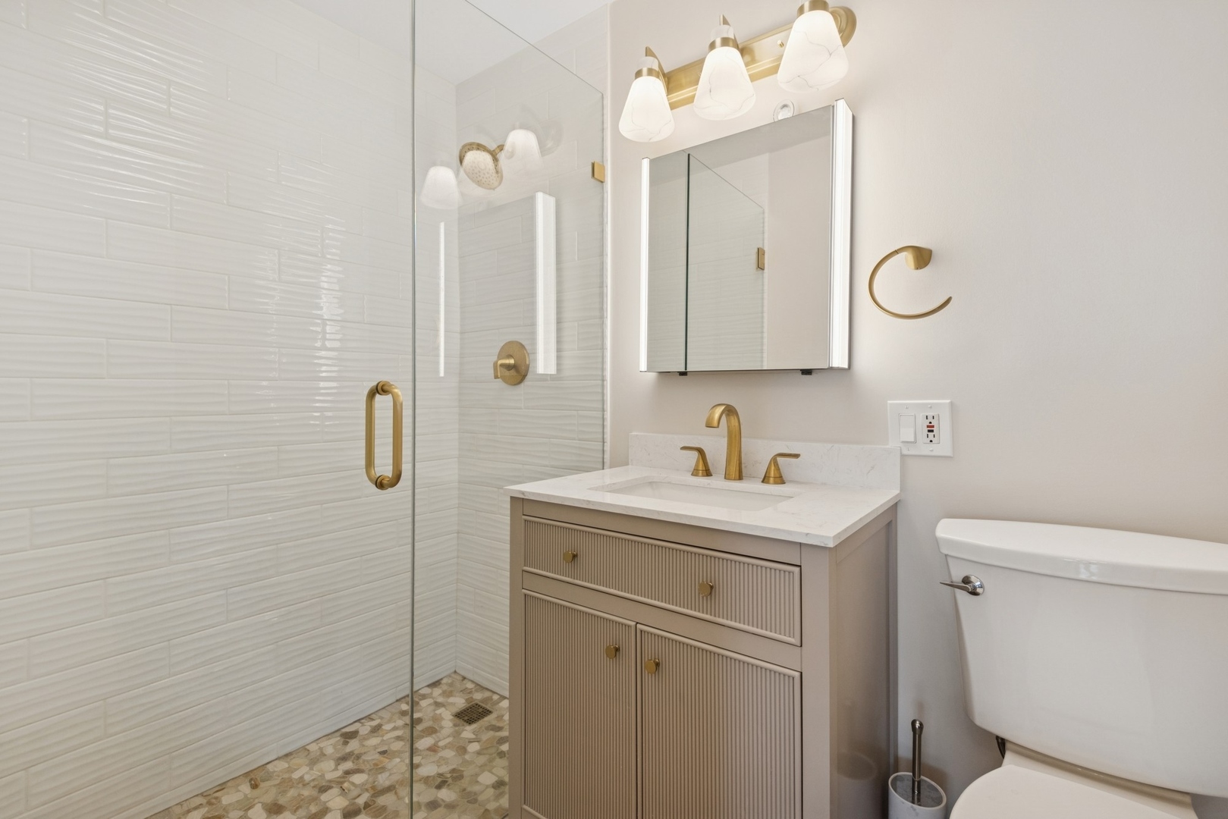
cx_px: 614
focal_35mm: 16
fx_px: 546
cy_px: 410
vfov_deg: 73.8
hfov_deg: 96.7
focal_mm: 16
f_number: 8
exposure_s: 1/80
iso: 400
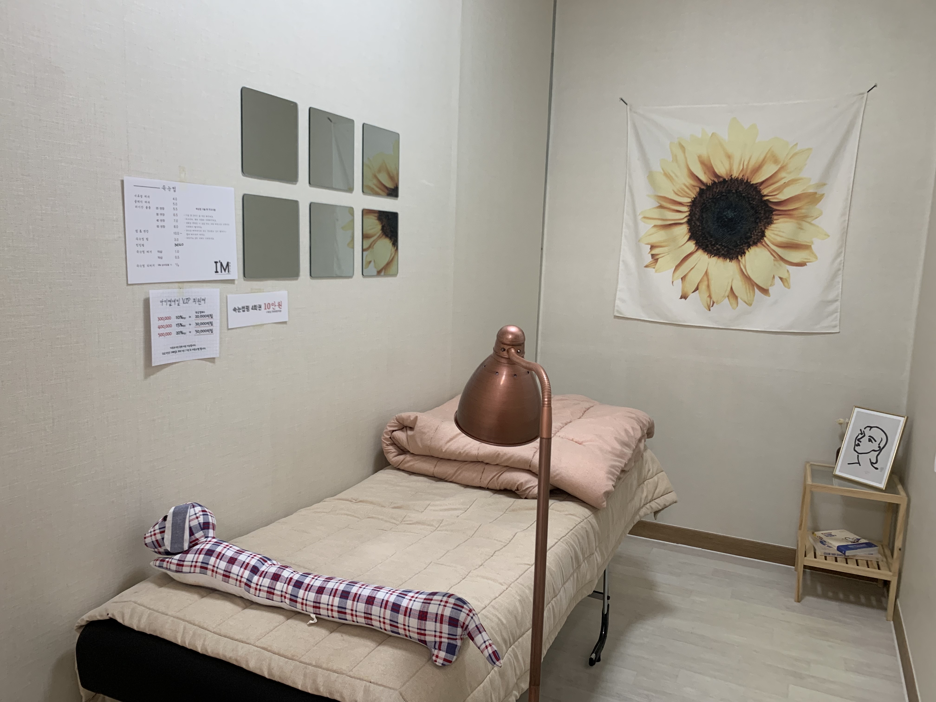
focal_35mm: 26
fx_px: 703
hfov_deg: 67.3
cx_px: 468
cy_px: 351
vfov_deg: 53.1
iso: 125
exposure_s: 1/60
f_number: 1.8
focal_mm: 4.25
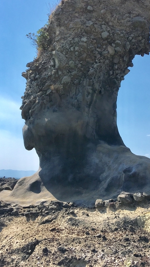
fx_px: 332
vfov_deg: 43.7
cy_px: 119
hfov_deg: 25.4
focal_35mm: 47
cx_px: 84
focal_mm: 4.15
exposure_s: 1/1570
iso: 25
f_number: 2.2
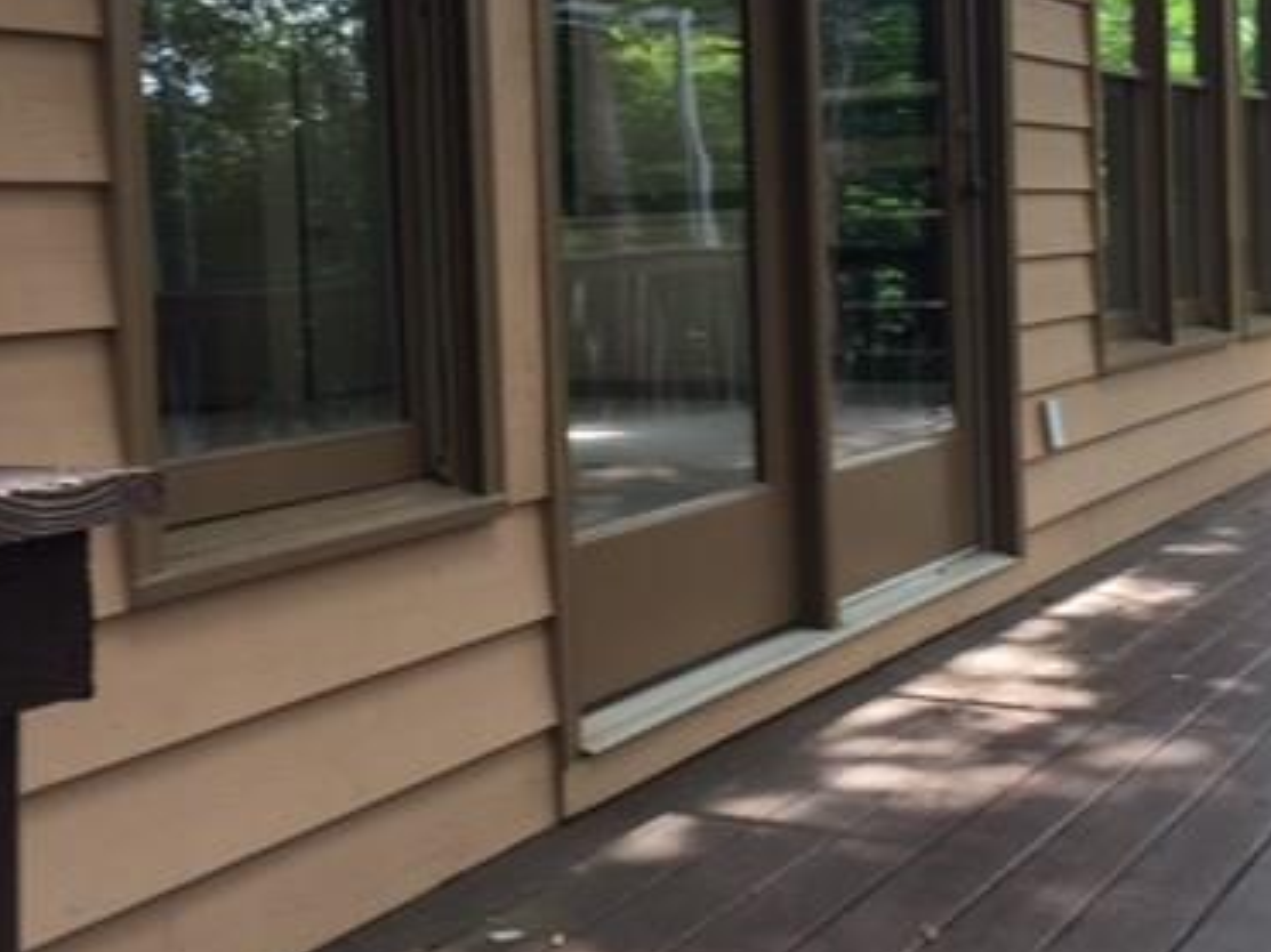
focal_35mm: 50
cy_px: 264
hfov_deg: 38.1
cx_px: 733
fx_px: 1835
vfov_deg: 28.7
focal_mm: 4.15
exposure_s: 1/60
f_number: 2.2
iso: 25
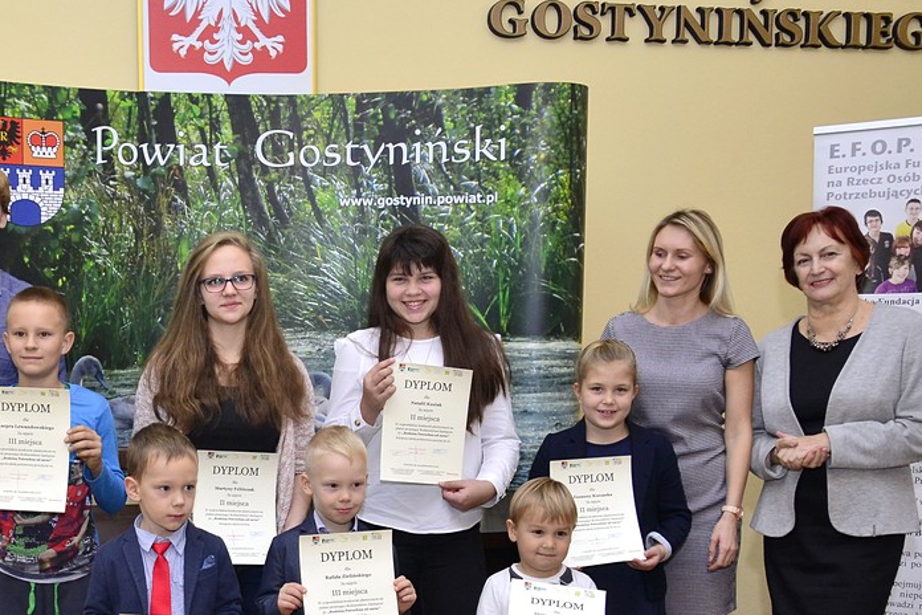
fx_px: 1202
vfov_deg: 27.9
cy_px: 526
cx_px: 216
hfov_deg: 40.6
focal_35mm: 47
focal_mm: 17
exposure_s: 1/100
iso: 800
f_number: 4
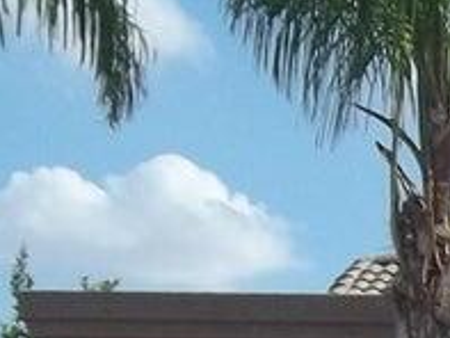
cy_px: 875
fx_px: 3512
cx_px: 1228
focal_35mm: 270
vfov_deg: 5.3
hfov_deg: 6.8
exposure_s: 1/125
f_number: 9.9
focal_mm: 7.1
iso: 64
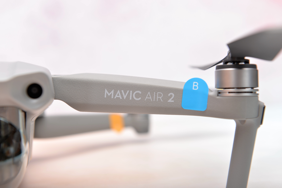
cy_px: 94
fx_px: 549
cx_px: 141
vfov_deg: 19.5
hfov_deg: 28.8
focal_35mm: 70
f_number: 8
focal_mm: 70
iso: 100
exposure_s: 1/160
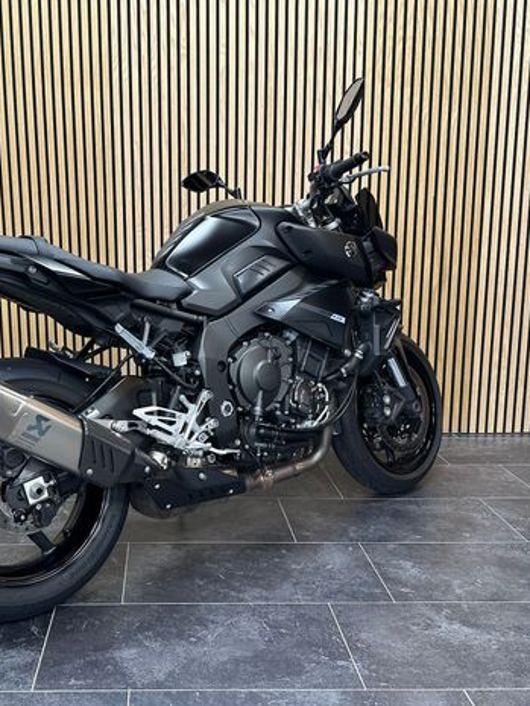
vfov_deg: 55.3
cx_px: 156
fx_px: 673
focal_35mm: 33
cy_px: 348
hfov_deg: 42.1
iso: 160
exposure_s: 1/50
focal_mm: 6.86
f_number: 1.78
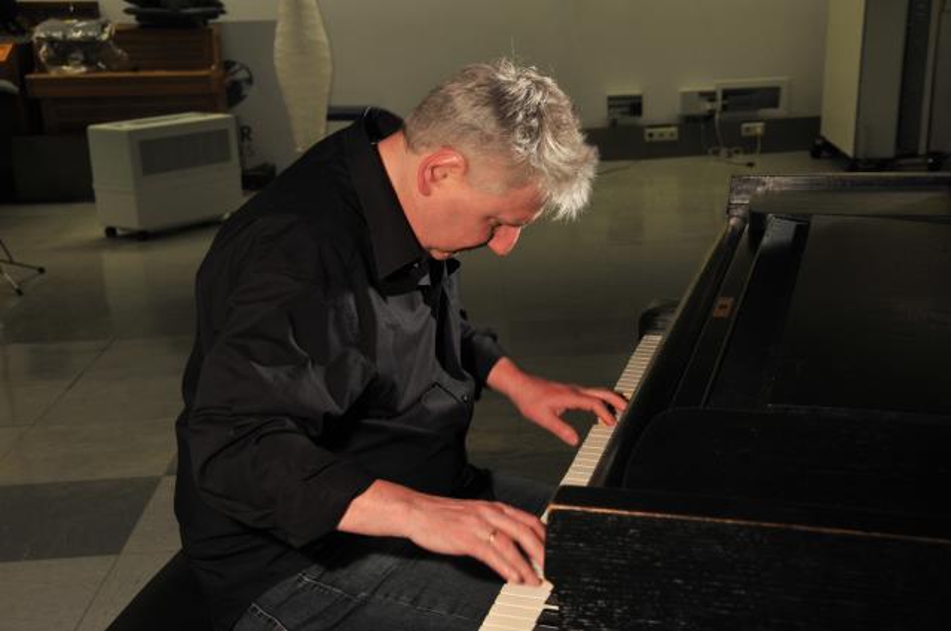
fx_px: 1385
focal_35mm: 52
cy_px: 316
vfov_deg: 25.7
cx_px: 476
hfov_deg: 37.9
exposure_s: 1/30
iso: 400
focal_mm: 35
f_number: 6.3
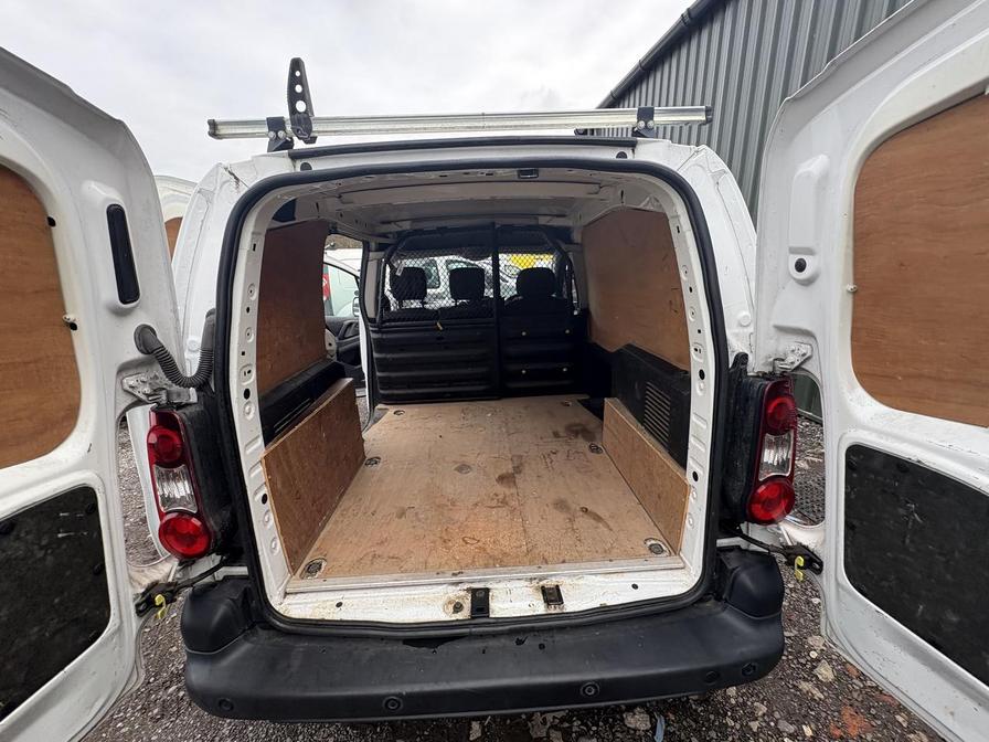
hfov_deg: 102.1
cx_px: 494
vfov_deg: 85.7
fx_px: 400
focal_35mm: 14
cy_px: 371
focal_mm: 2.22
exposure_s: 1/136
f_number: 2.2
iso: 64
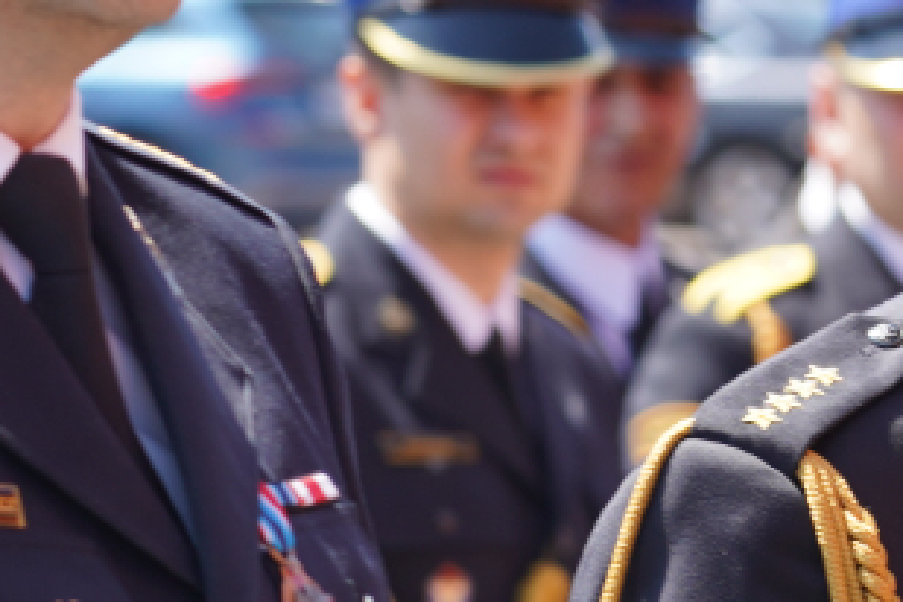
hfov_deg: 4.6
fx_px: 11086
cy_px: 197
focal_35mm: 442
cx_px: 1070
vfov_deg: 3.1
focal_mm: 105
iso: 100
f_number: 4.5
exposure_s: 1/200
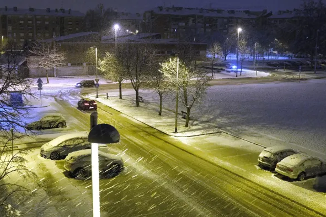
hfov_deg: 43.6
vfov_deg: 29.8
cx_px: 163
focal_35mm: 45
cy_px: 95
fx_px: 407
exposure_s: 1/20
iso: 1600
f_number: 3.2
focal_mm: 23.3
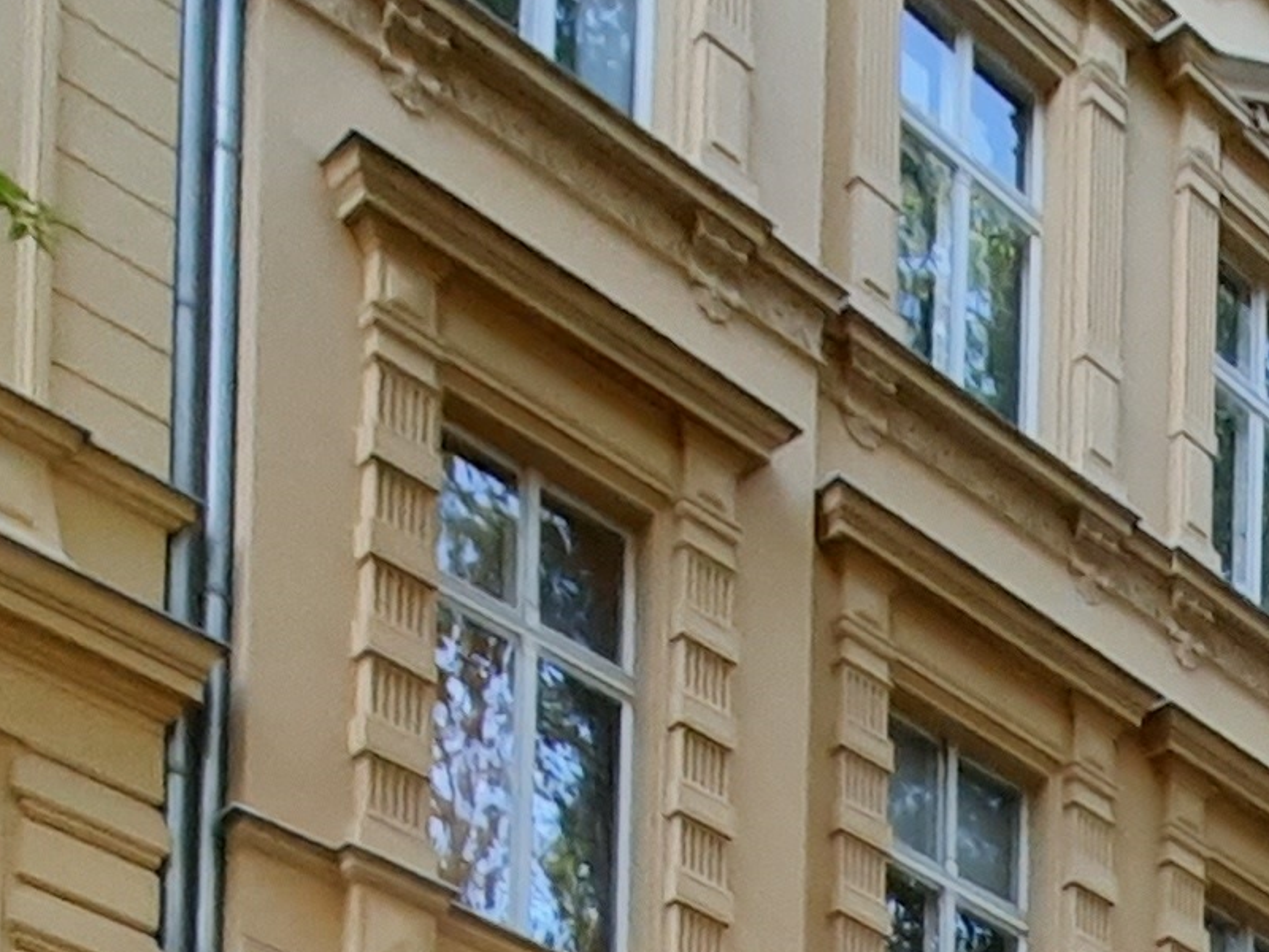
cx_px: 1915
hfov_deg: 23.6
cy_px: 2328
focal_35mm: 65
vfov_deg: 14.3
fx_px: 2383
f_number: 2.2
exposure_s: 1/50
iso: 64
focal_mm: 1.74
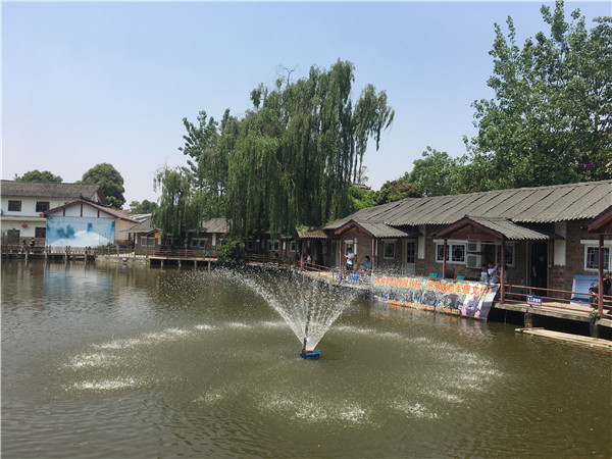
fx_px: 513
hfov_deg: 61.7
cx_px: 306
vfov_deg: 48.2
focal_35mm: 29
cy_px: 230
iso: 25
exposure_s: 1/1876
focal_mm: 4.15
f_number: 2.2
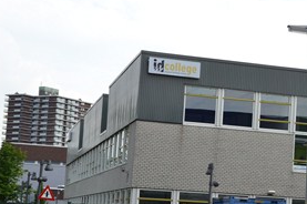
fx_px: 808
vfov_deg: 14.4
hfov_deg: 21.1
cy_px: 132
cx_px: 263
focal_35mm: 95
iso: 100
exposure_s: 1/250
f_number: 8
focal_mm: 35
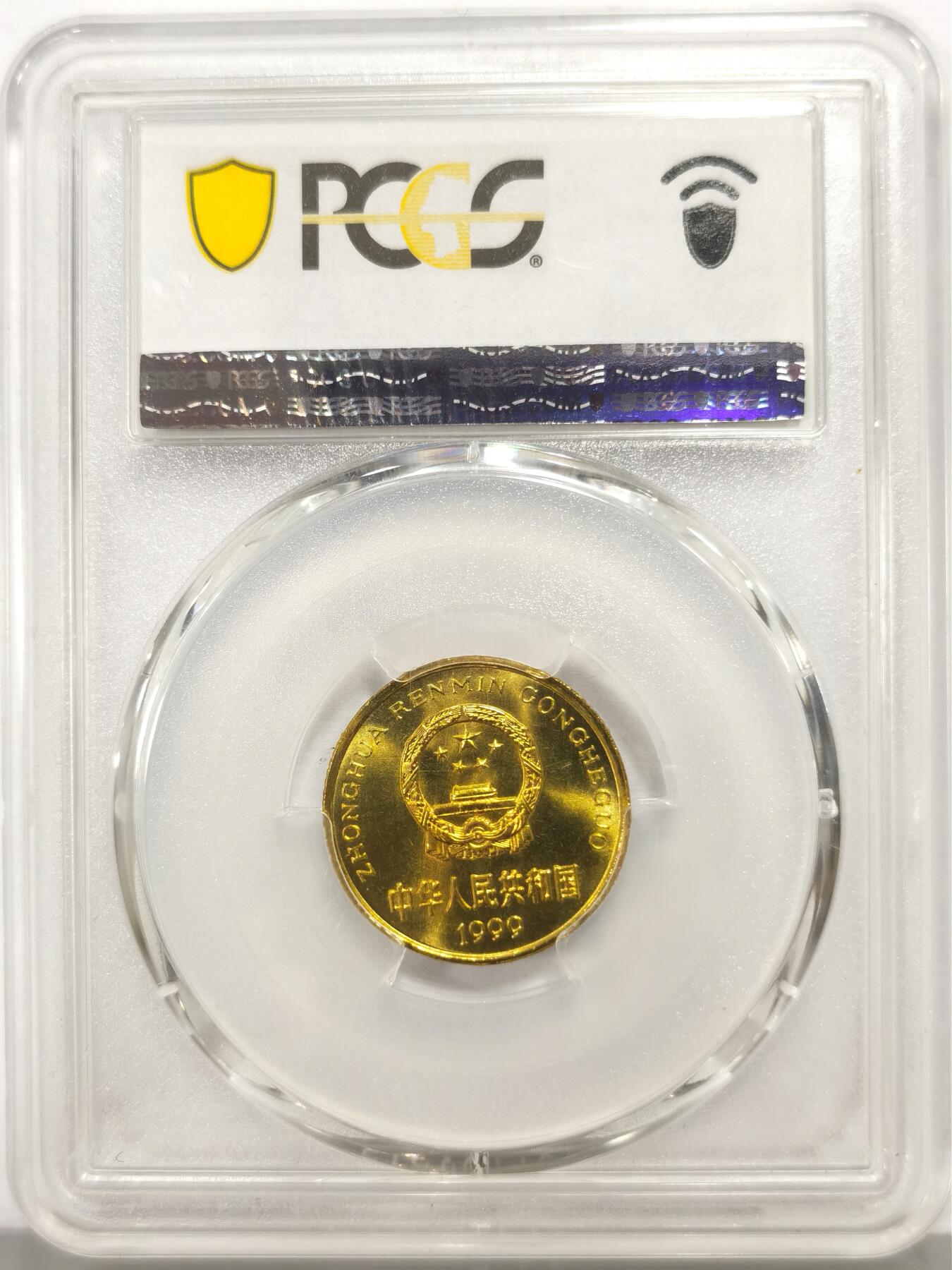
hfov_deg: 27.0
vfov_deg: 35.5
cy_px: 635
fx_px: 1980
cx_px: 476
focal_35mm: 54
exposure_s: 1/100
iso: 125
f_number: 16
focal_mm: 5.56
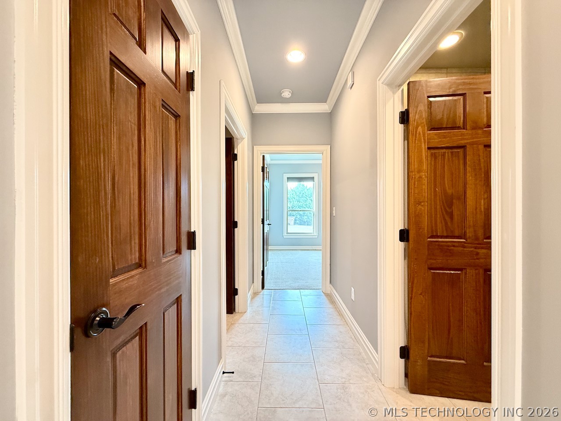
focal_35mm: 14
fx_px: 227
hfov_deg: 102.1
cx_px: 280
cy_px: 210
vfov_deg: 85.7
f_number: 2.2
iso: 500
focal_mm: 2.22
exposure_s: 1/60
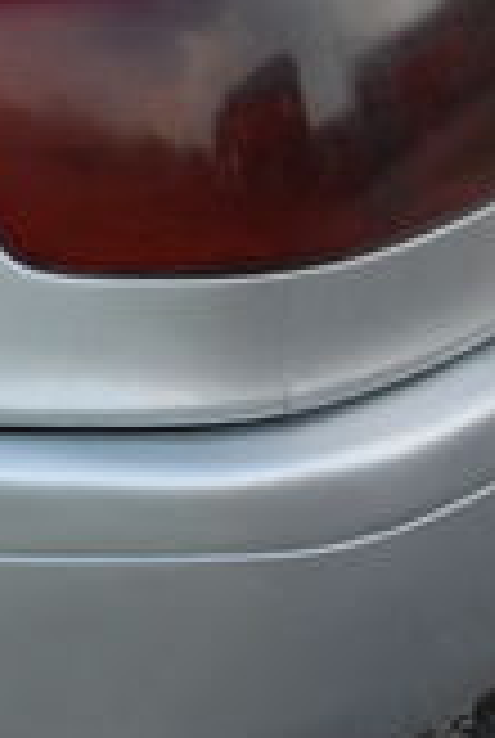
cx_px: -256
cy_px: 270
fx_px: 6591
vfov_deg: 6.4
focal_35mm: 321
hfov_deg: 4.3
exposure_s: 1/80
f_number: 5.6
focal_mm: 55
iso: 400
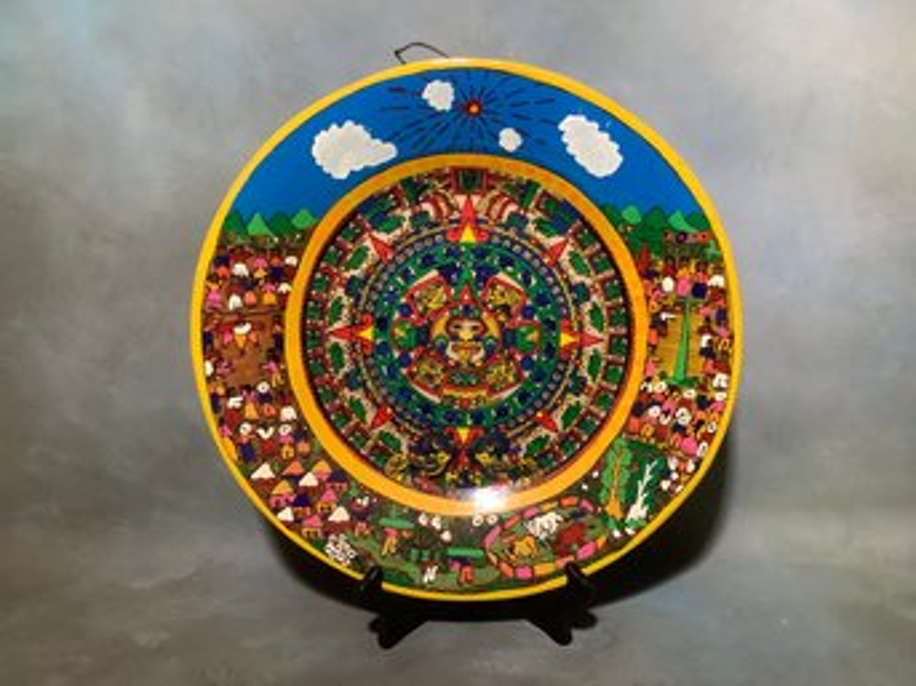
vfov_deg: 45.4
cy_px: 343
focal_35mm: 31
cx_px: 458
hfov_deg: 58.4
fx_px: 820
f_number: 2.4
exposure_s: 1/40
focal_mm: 3.3
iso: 400
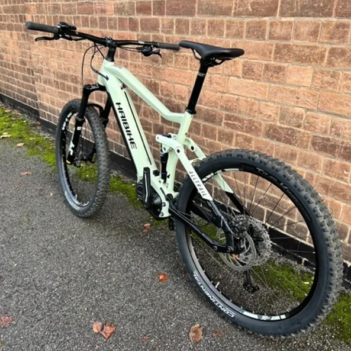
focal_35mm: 31
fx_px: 356
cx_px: 169
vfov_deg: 52.5
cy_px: 175
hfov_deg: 52.5
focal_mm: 5.7
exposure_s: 1/278
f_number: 1.5
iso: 40
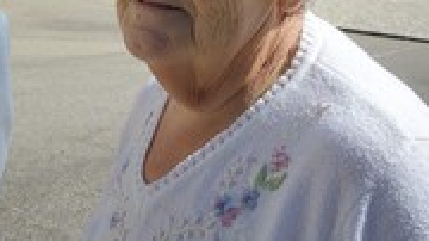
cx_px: -19
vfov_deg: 17.8
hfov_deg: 29.4
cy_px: 7
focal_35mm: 66
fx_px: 750
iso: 200
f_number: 13
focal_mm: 27
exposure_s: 1/200
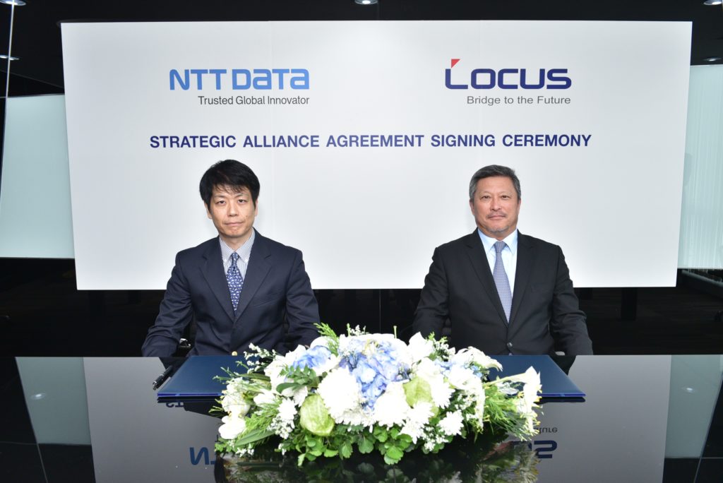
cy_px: 242
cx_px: 362
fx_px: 583
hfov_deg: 63.6
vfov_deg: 45.0
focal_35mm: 29
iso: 2000
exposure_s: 1/200
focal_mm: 29
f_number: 5.6
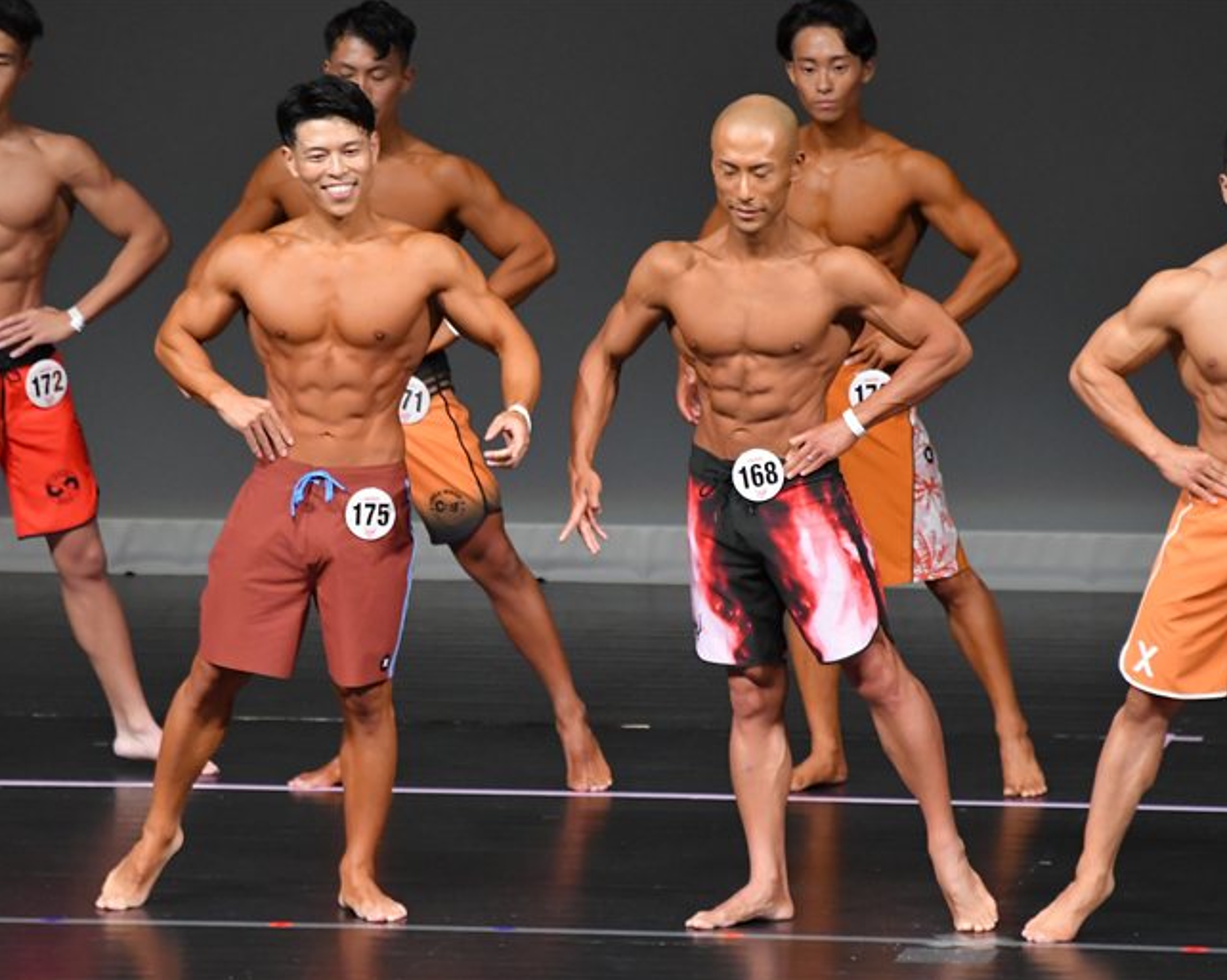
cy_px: 491
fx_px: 15427
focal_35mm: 425
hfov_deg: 4.6
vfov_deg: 3.6
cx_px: 551
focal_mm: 250
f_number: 5.6
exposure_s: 1/400
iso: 4000
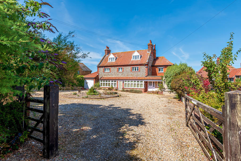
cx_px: 126
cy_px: 74
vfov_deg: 67.4
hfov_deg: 89.9
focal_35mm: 18
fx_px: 121
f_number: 8
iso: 200
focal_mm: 16
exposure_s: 1/400
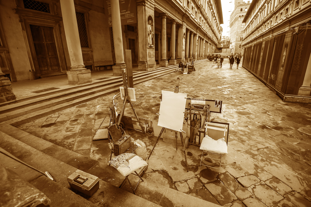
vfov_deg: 73.7
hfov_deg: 96.7
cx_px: 156
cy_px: 104
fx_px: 138
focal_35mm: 16
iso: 800
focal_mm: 16
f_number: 4
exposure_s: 1/500
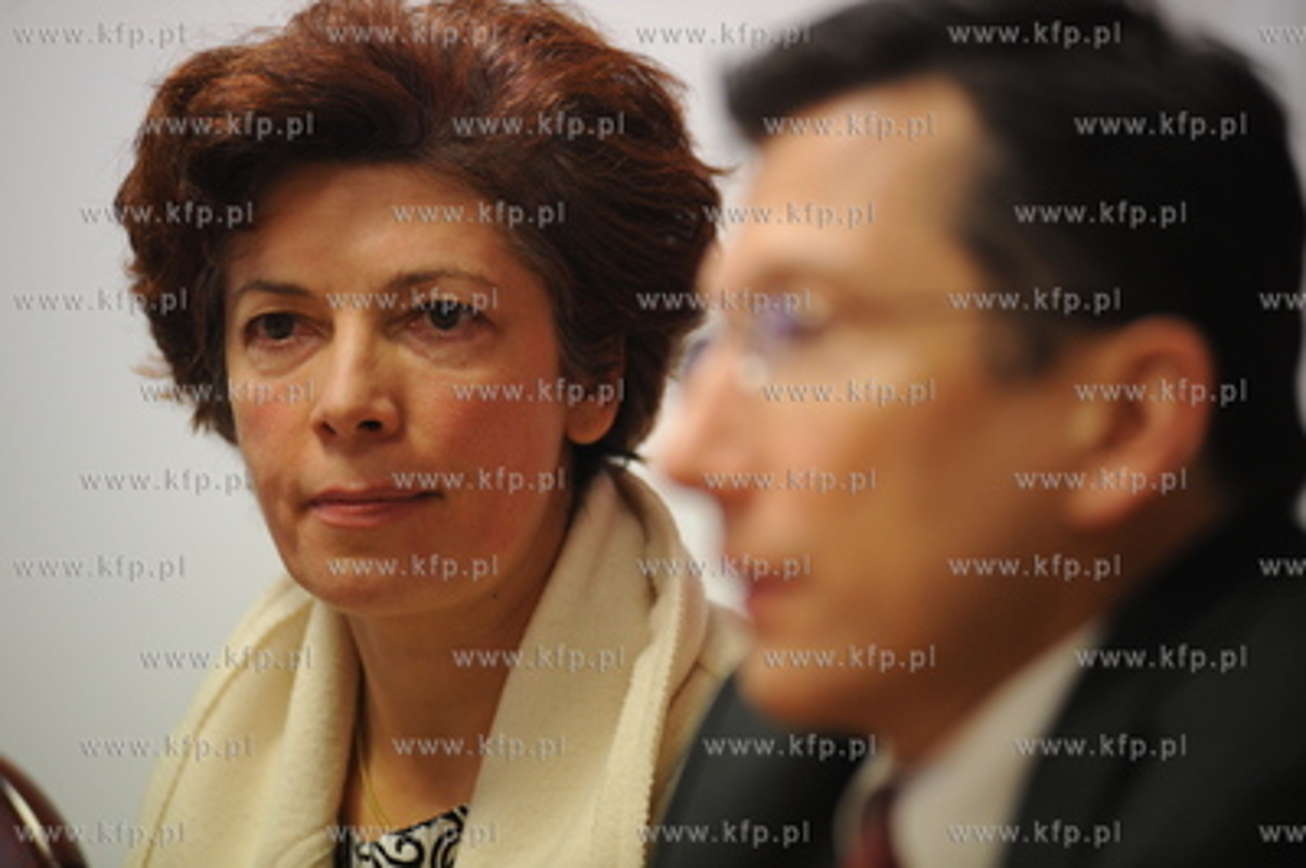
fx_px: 7249
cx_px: 653
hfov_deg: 10.3
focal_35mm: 200
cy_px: 434
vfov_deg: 6.9
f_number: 2.8
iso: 1600
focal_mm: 200
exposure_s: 1/160
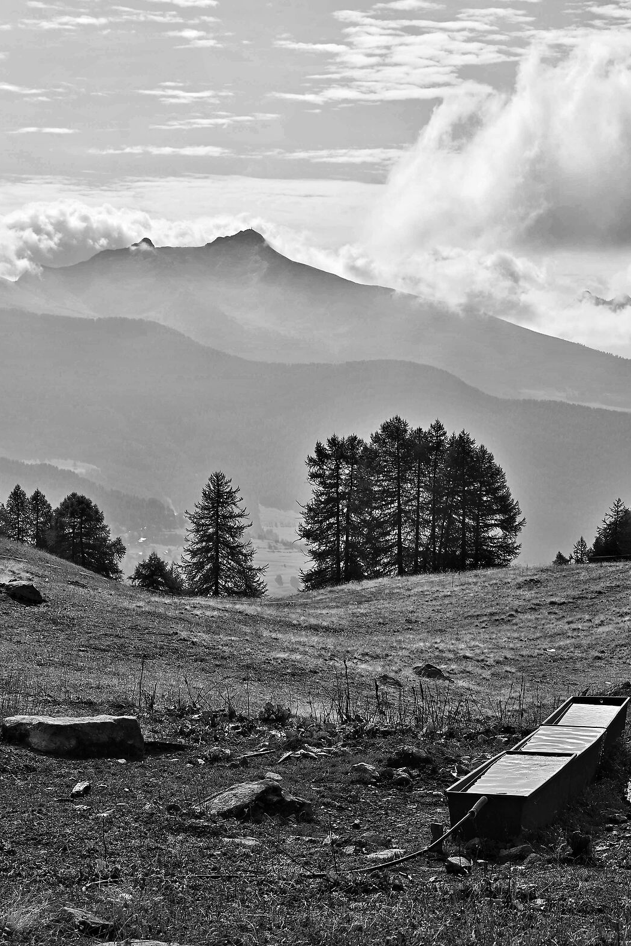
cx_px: 624
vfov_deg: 25.7
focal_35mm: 79
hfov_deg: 16.9
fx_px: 2076
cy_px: 474
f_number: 8
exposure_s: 1/640
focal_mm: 52
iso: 100
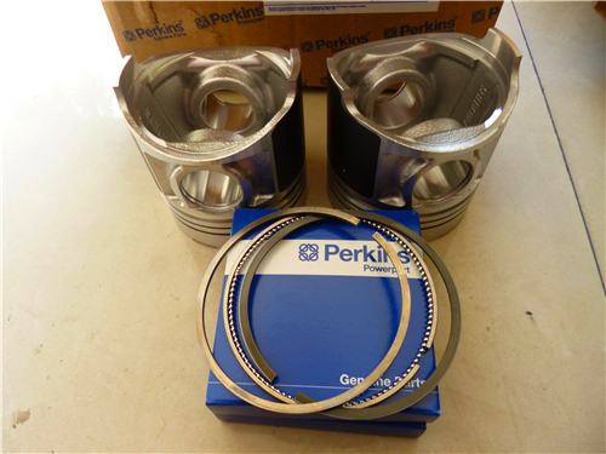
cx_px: 303
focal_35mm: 24
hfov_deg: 71.6
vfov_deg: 56.8
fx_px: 420
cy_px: 227
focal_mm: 4.3
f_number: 2.5
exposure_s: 1/60
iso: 100
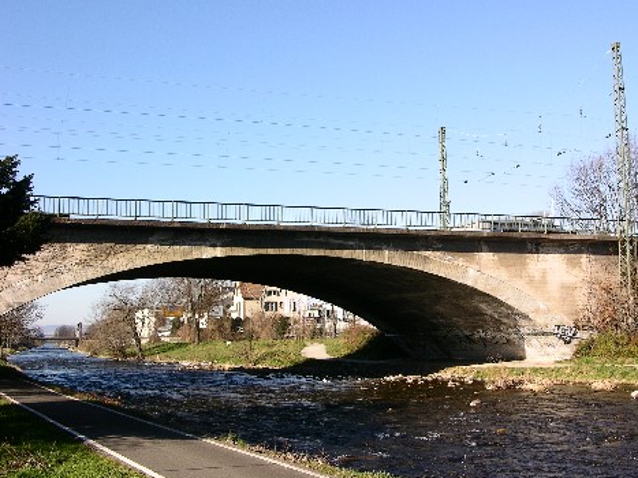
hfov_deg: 42.8
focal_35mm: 44
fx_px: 811
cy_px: 232
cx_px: 367
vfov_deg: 32.9
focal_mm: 8.9
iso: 50
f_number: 7.1
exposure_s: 1/111
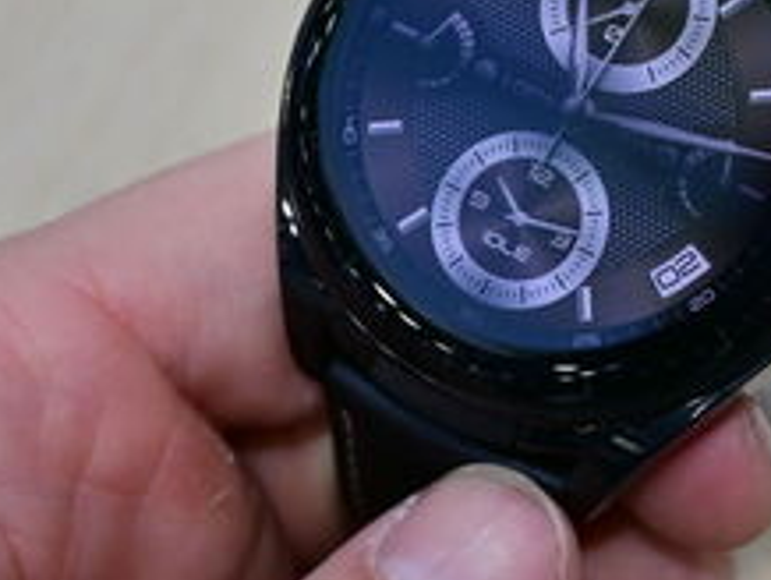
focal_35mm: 101
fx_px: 2260
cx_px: 612
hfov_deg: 19.2
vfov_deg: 14.6
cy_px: 172
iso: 250
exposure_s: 1/400
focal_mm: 25
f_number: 4.2
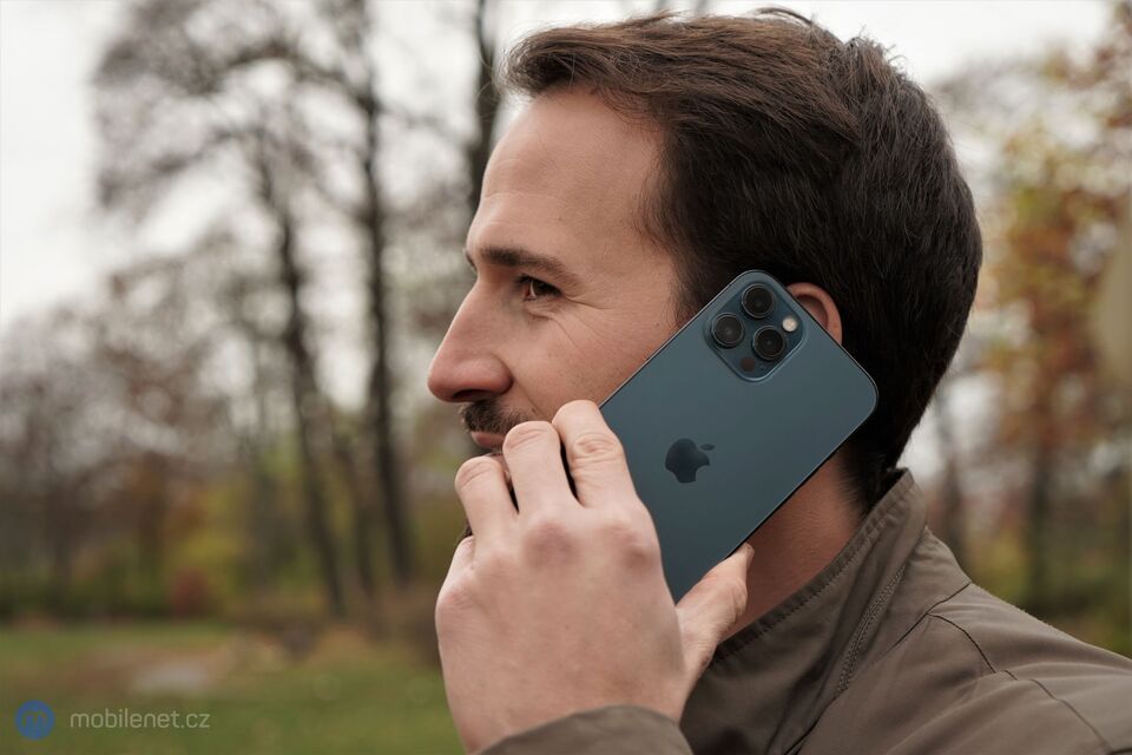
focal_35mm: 58
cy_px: 378
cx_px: 566
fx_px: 1824
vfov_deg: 23.4
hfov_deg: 34.5
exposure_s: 1/160
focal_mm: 58
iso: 250
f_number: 5
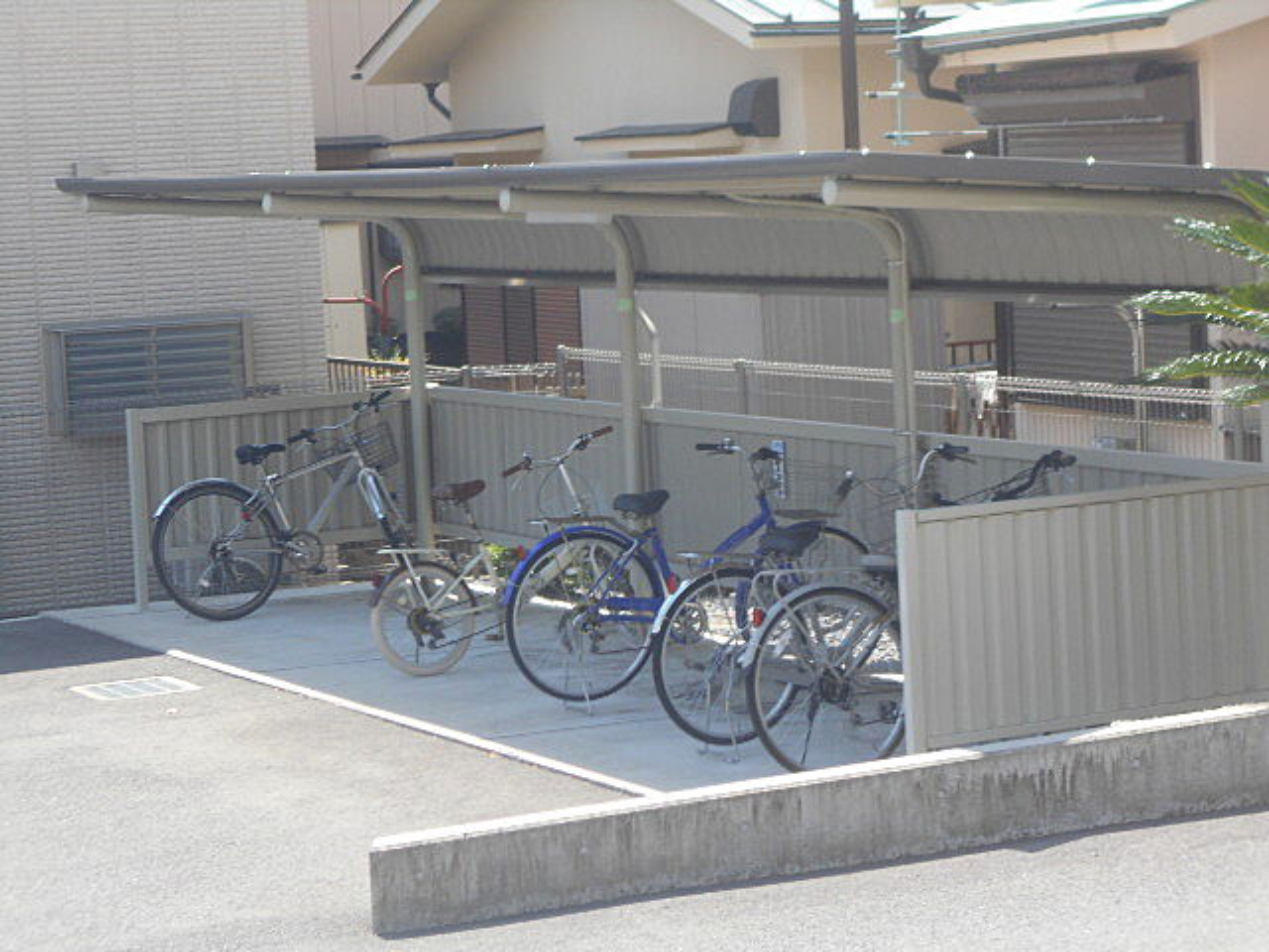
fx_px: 3629
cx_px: 634
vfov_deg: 14.9
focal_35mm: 99
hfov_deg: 19.8
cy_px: 476
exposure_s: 1/125
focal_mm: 17.6
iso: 80
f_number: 5.5
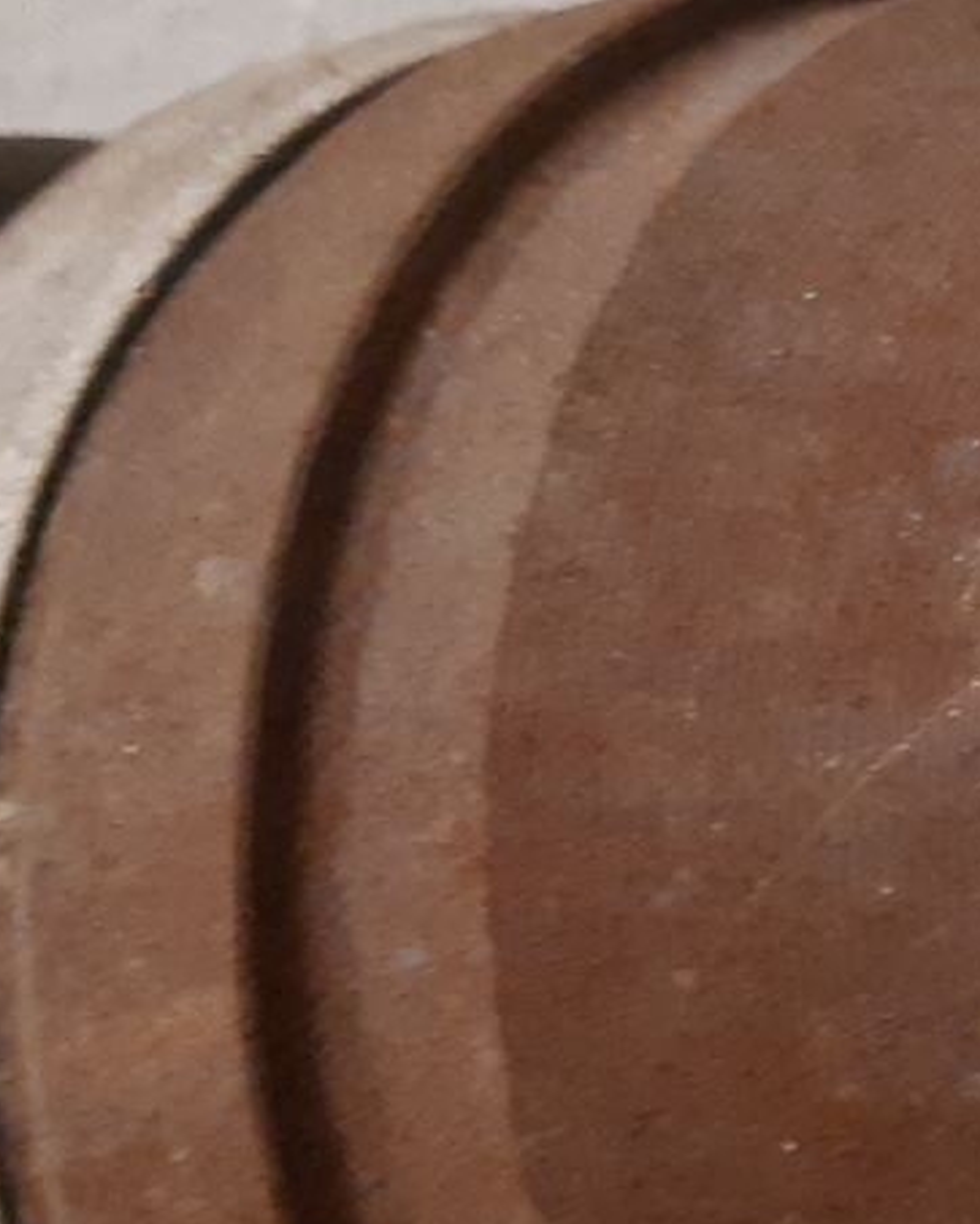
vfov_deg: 16.6
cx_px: 1992
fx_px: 4167
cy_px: 907
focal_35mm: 115
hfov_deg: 11.9
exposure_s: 1/50
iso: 250
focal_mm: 3.93
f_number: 1.7
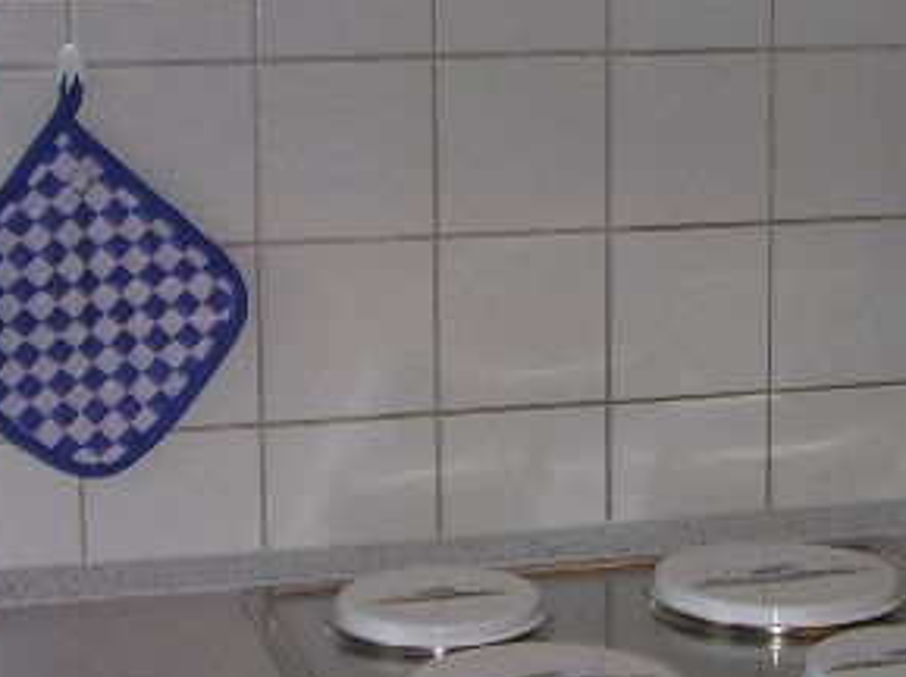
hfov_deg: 21.9
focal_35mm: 89
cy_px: 186
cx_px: 611
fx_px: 2326
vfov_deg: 16.5
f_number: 2.8
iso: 50
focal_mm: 5.8
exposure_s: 1/60.1
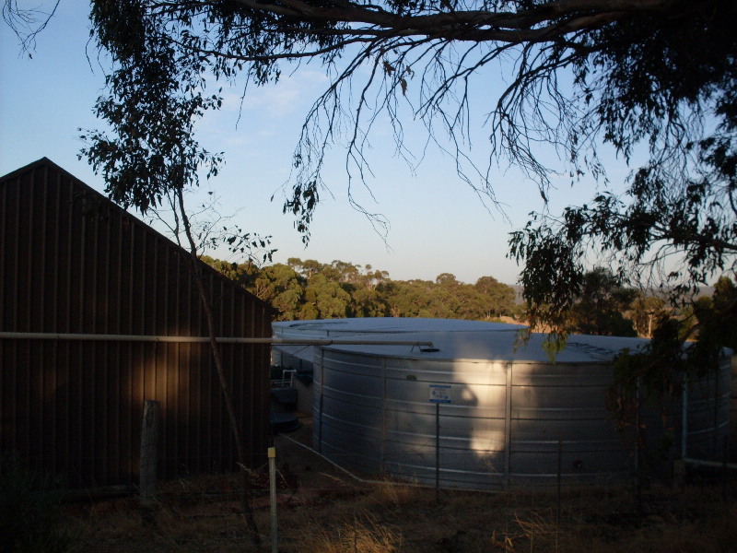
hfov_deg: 49.0
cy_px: 276
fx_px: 809
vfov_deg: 37.7
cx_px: 368
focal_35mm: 38
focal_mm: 6.3
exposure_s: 1/125
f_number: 8.4
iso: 80
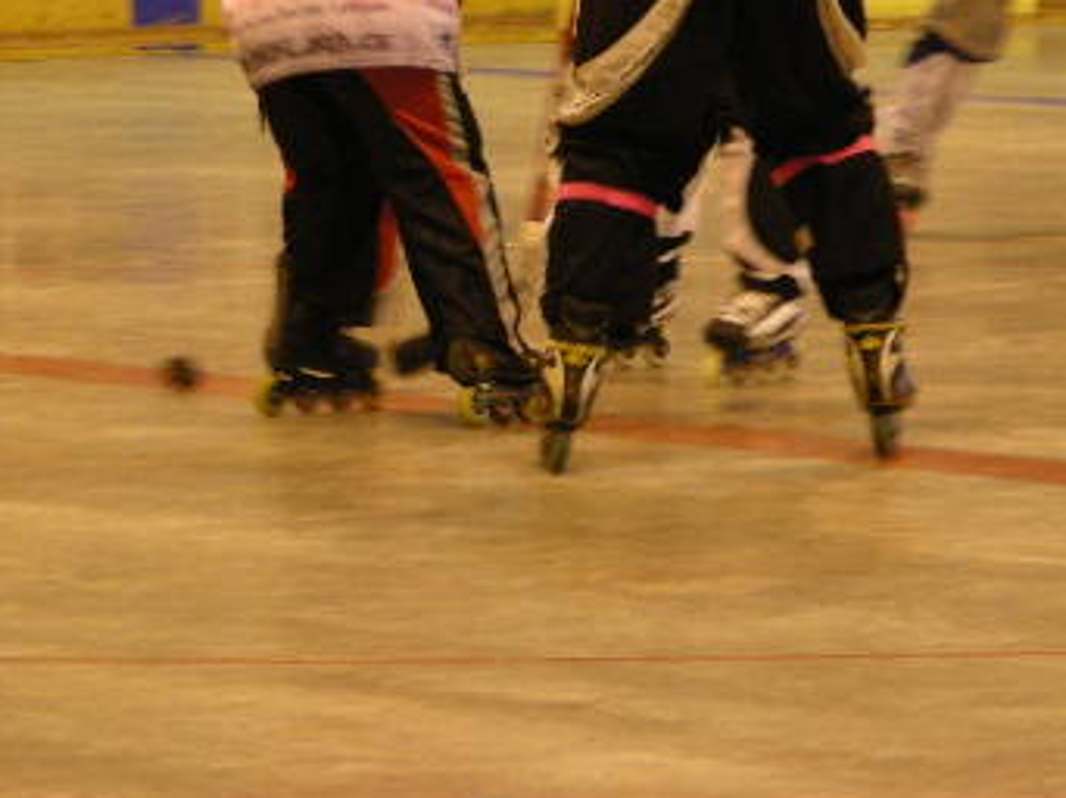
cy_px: 69
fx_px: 9909
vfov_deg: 4.6
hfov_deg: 6.2
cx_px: 421
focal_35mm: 322
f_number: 3.5
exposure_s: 1/24.8
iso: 200
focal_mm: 28.7
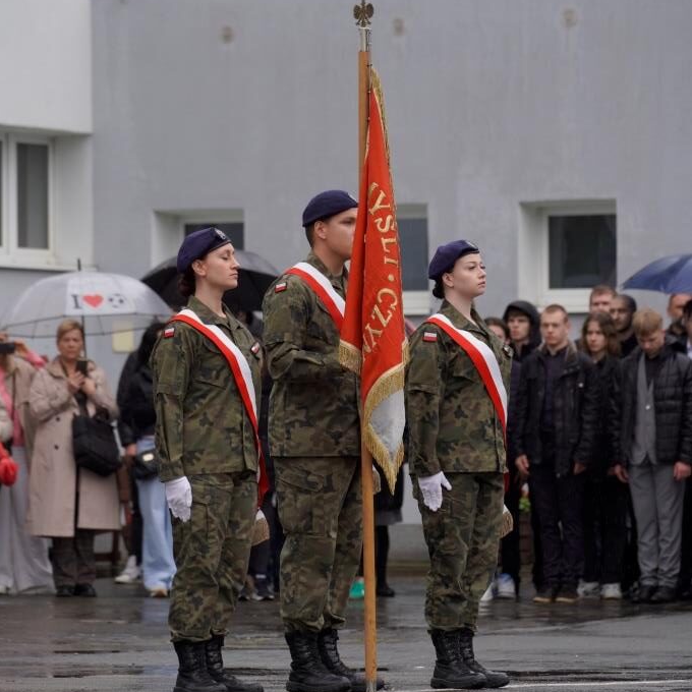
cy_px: 361
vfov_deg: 6.8
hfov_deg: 6.8
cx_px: 345
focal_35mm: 256
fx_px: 5790
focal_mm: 200
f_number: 5.6
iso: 320
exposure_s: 1/320
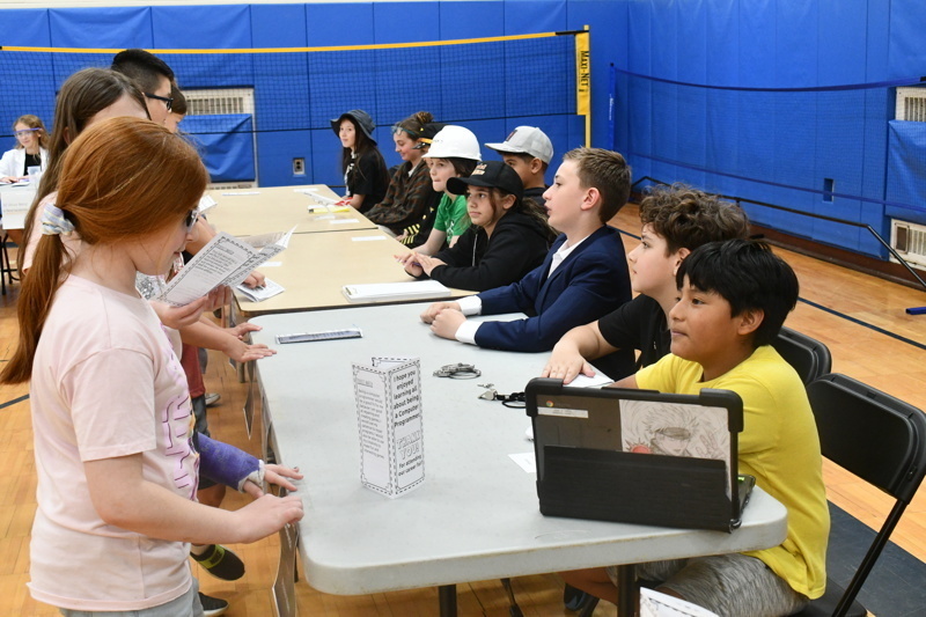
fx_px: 1183
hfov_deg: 42.8
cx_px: 463
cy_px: 308
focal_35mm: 46
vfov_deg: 29.2
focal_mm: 31
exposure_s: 1/200
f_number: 7.1
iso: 3200
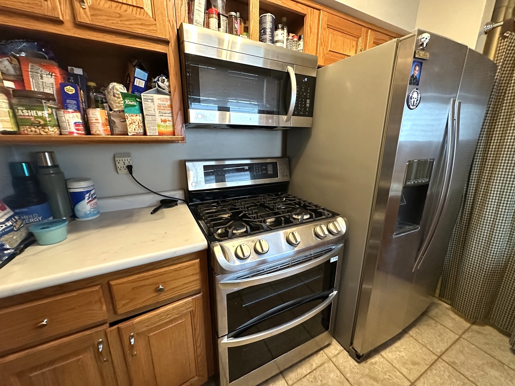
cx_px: 258
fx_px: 208
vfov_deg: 85.7
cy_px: 193
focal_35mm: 14
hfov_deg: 102.1
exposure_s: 1/60
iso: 640
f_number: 2.2
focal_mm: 2.22
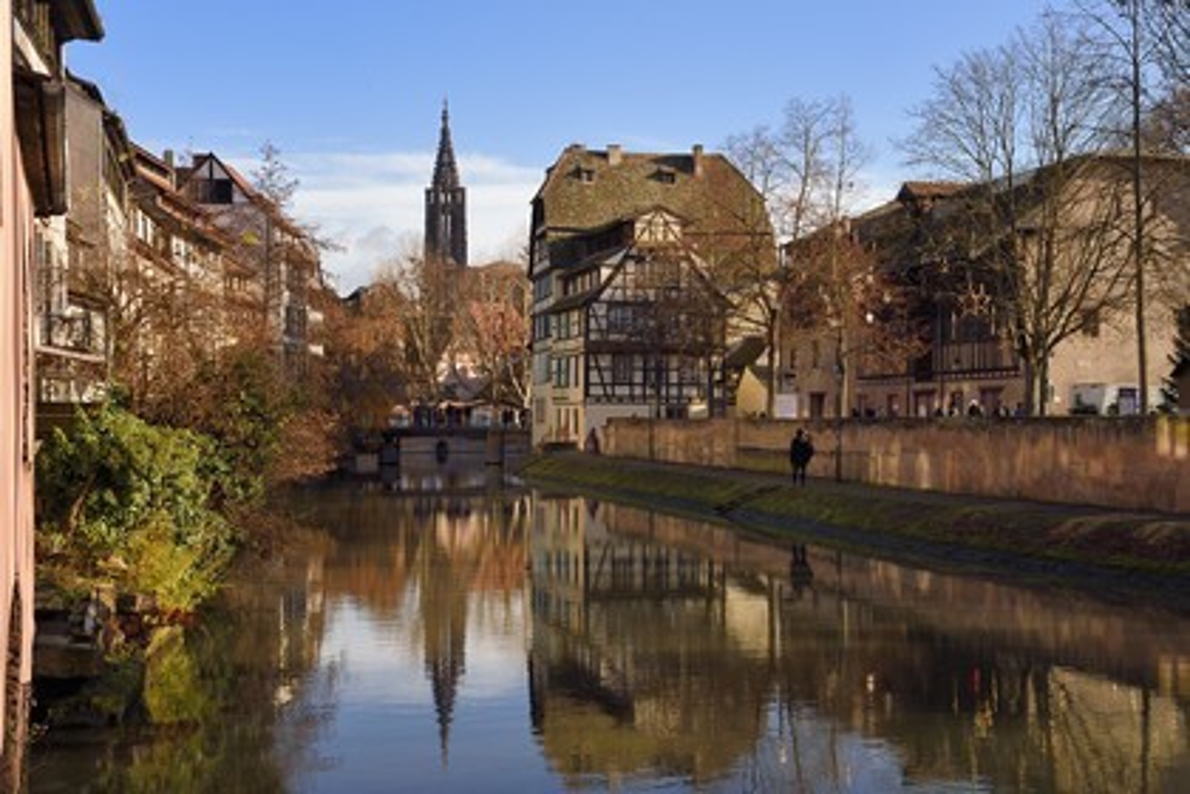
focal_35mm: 50
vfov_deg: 27.0
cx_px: 595
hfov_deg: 39.6
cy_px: 397
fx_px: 1653
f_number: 10
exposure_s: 1/250
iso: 200
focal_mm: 50
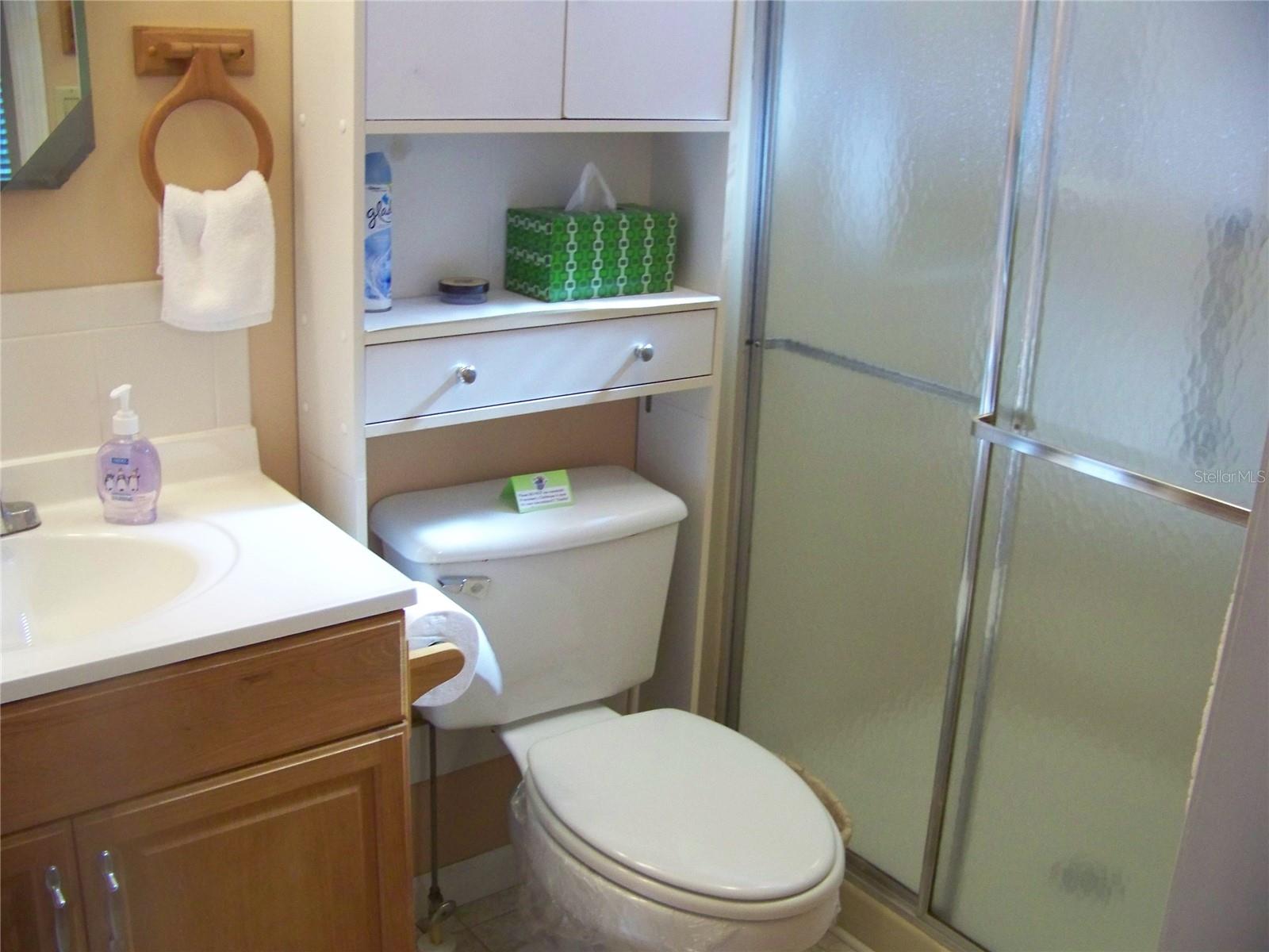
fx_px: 1320
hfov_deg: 51.4
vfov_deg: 39.7
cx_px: 634
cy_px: 476
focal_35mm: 36
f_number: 2.8
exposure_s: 1/30
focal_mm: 5.85
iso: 320
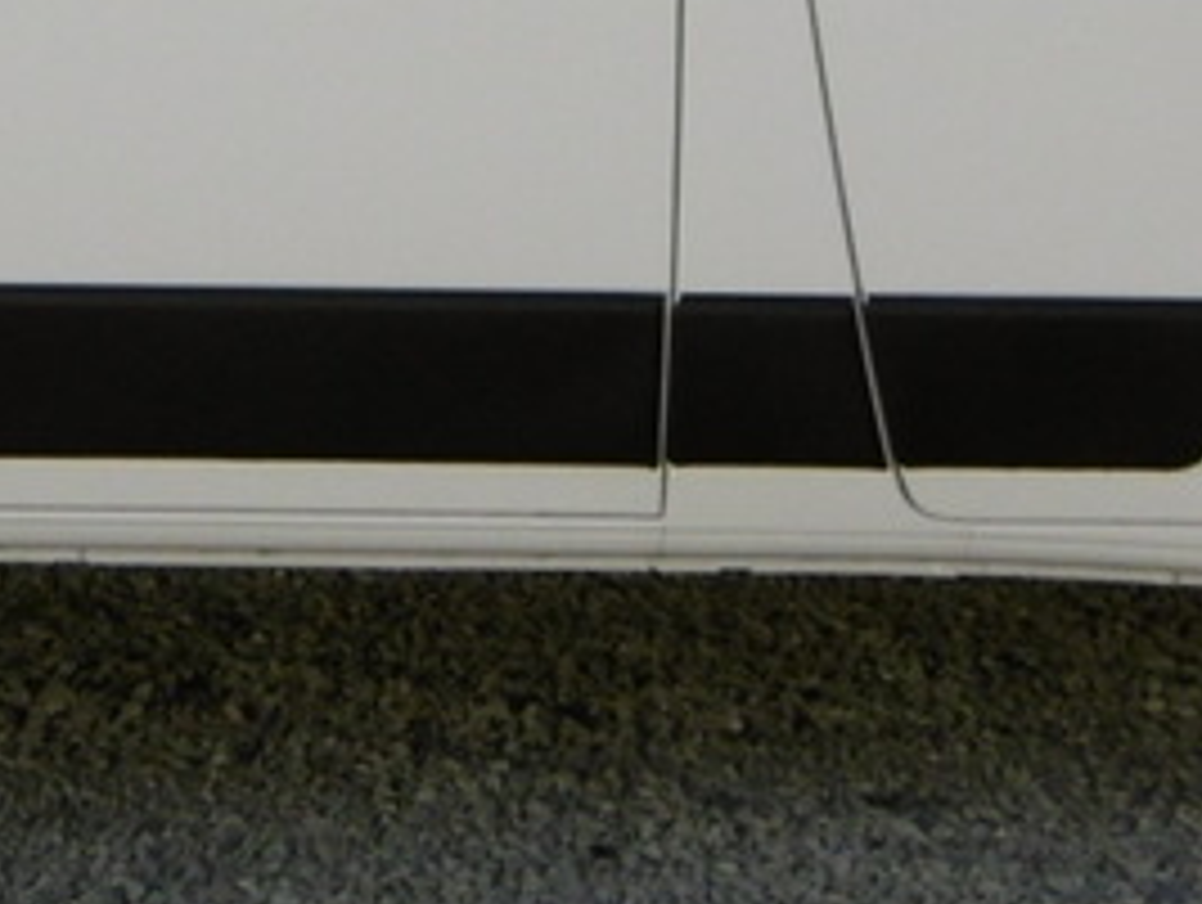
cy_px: -216
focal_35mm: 193
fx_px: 6711
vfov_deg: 7.6
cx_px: 90
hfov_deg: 10.2
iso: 100
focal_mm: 7.7
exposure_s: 1/500
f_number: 3.8
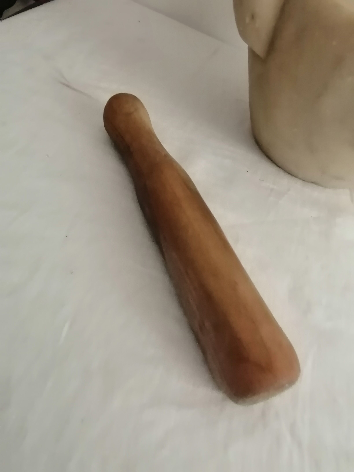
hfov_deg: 56.8
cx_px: 177
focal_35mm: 24
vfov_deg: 71.6
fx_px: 327
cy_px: 236
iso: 320
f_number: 2.4
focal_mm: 1.78
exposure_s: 1/25
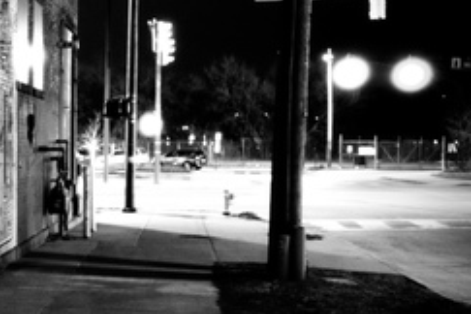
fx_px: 968
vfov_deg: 18.4
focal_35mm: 74
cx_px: 37
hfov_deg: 26.3
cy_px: 161
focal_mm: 26
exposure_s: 1/10
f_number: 2.8
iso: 1000
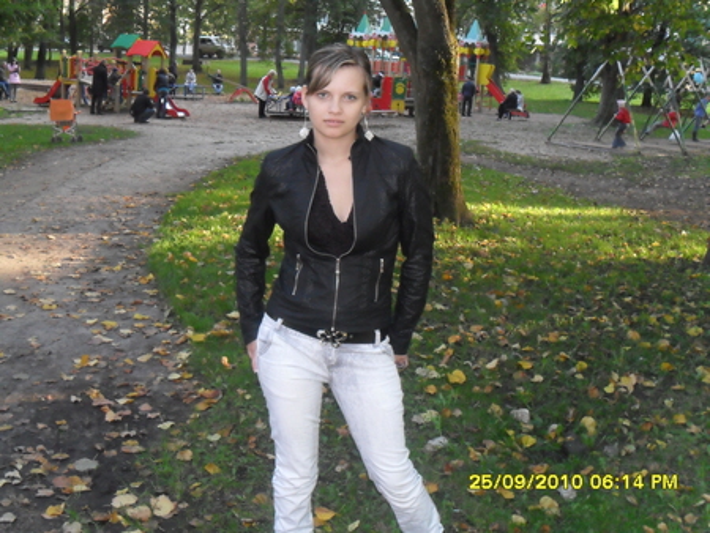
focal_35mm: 44
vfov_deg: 32.9
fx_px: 903
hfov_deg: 42.9
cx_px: 355
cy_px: 266
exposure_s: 1/45
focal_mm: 7.8
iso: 400
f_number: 4.5
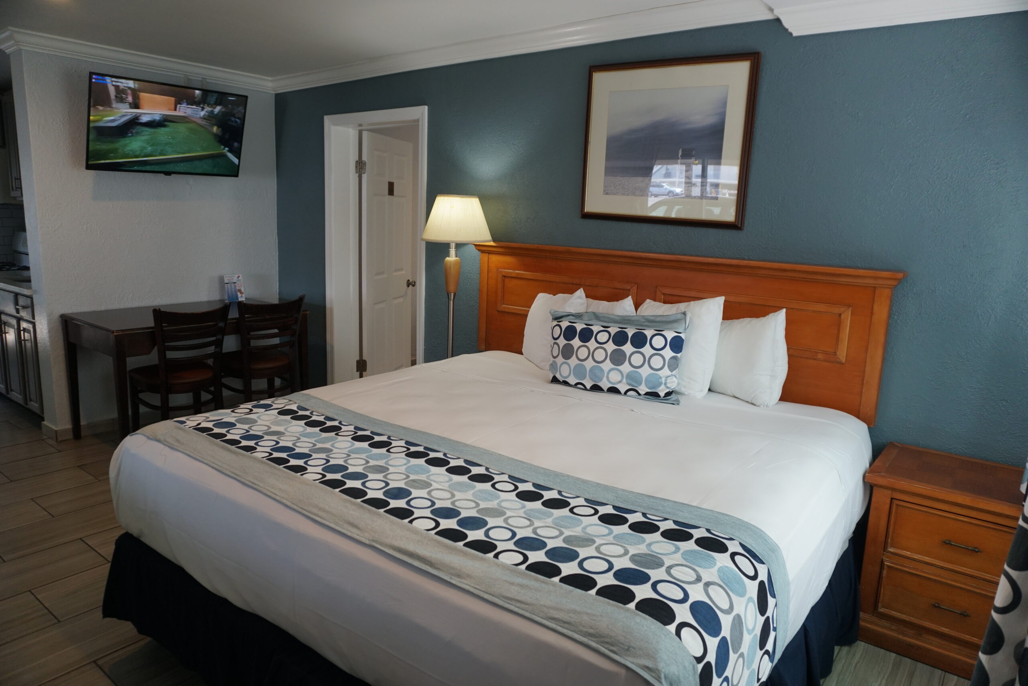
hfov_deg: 73.7
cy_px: 343
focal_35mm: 24
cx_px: 514
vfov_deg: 53.1
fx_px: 685
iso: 640
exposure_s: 1/160
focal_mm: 16
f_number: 4
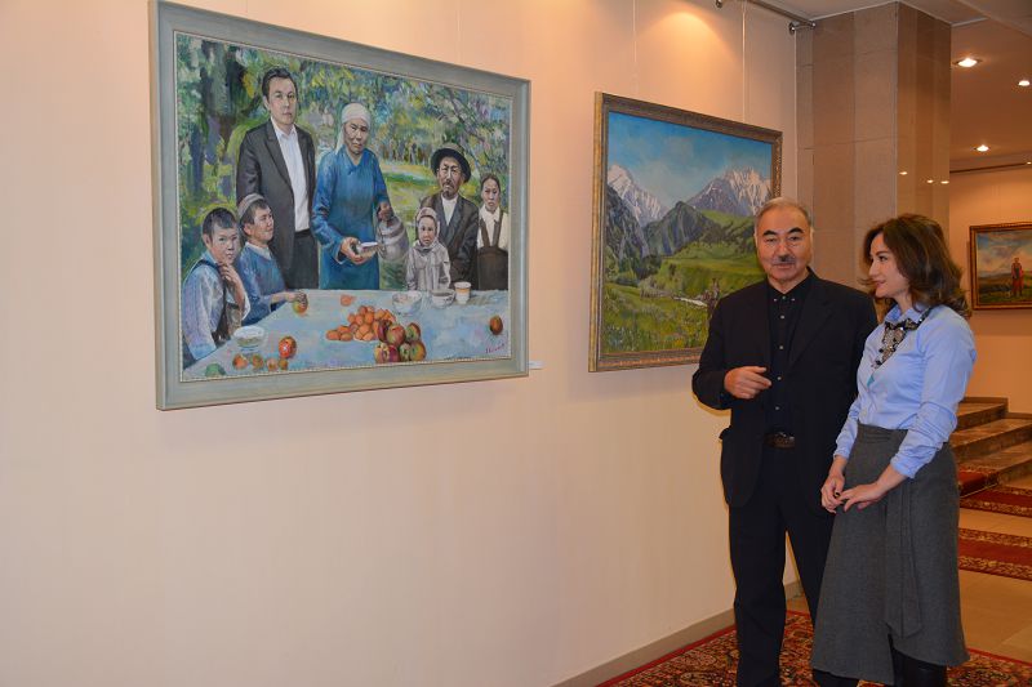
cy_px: 344
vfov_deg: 36.9
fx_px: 1032
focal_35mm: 36
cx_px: 516
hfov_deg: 53.1
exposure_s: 1/60
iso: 500
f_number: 3.8
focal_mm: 24
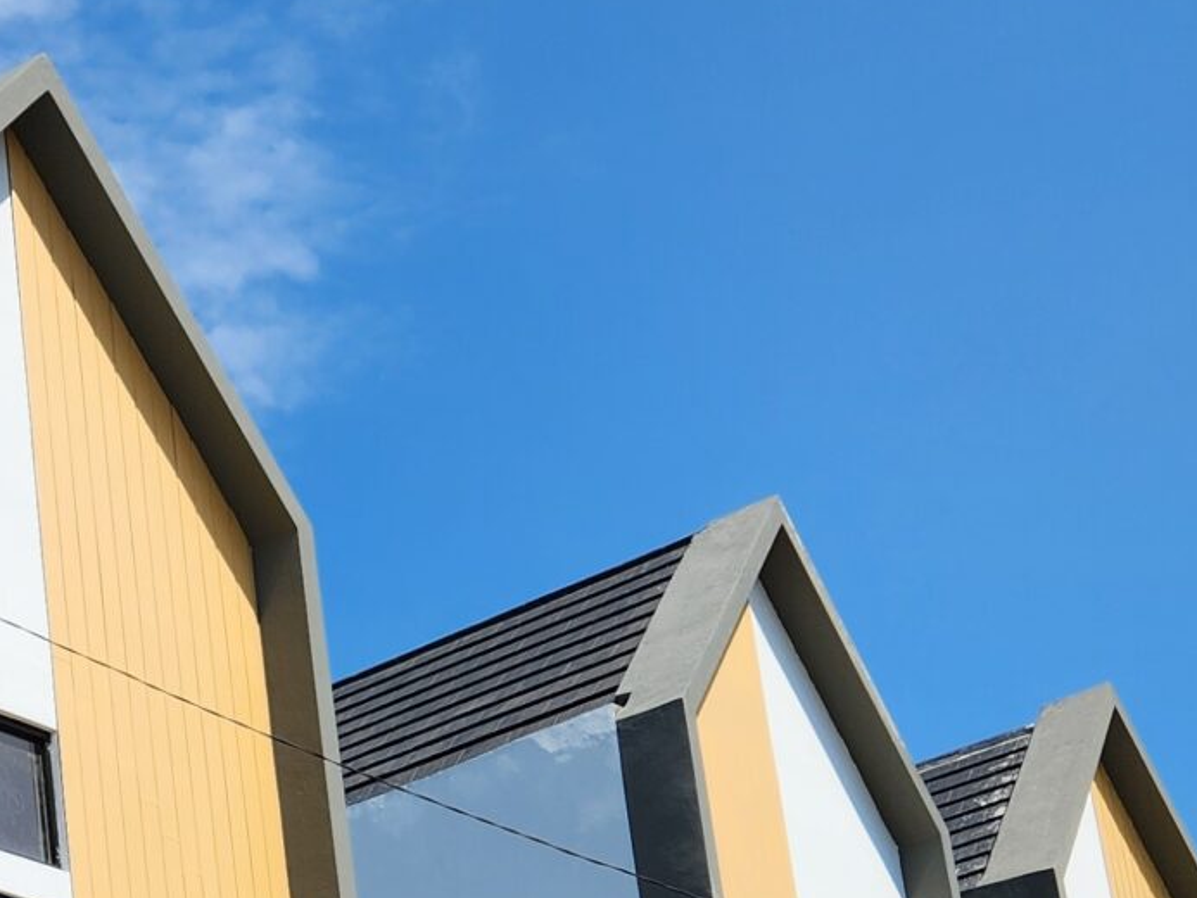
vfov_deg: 16.7
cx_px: -41
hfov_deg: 22.0
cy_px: 1029
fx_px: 2940
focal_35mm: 85
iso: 20
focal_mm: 5.4
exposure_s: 1/2151
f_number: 1.8
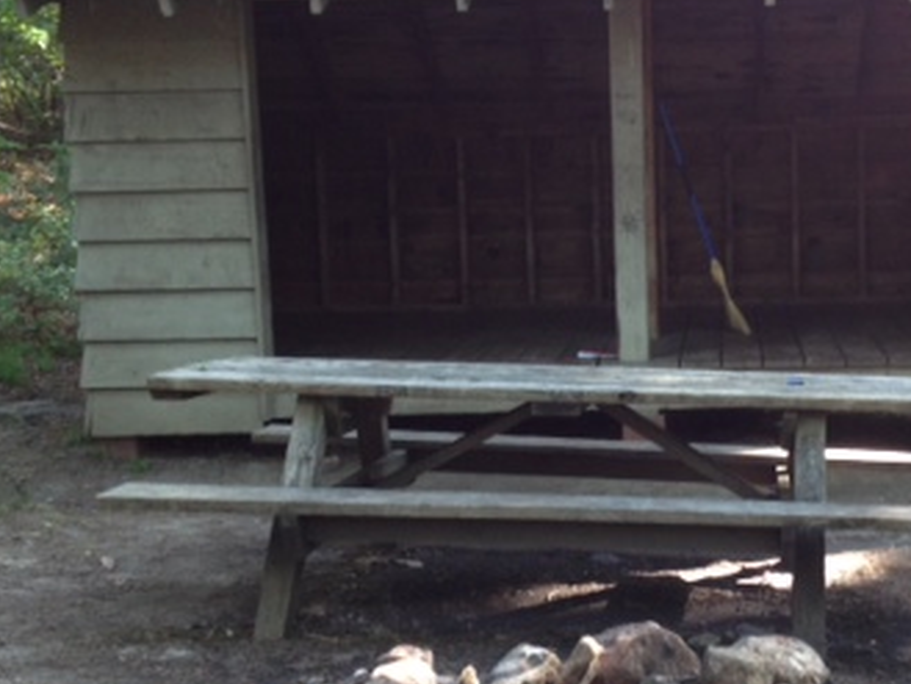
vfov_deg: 21.6
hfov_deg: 28.1
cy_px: 327
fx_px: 1790
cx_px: 698
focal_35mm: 68
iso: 80
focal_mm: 4.28
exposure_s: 1/20
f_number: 2.4
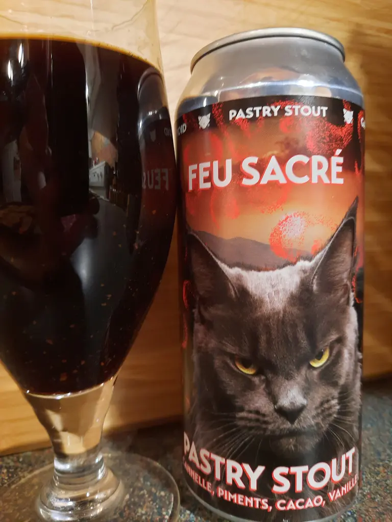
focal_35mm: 25
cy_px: 261
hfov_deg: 54.9
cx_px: 196
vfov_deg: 69.4
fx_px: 377
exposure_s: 1/30
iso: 320
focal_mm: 4.6
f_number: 2
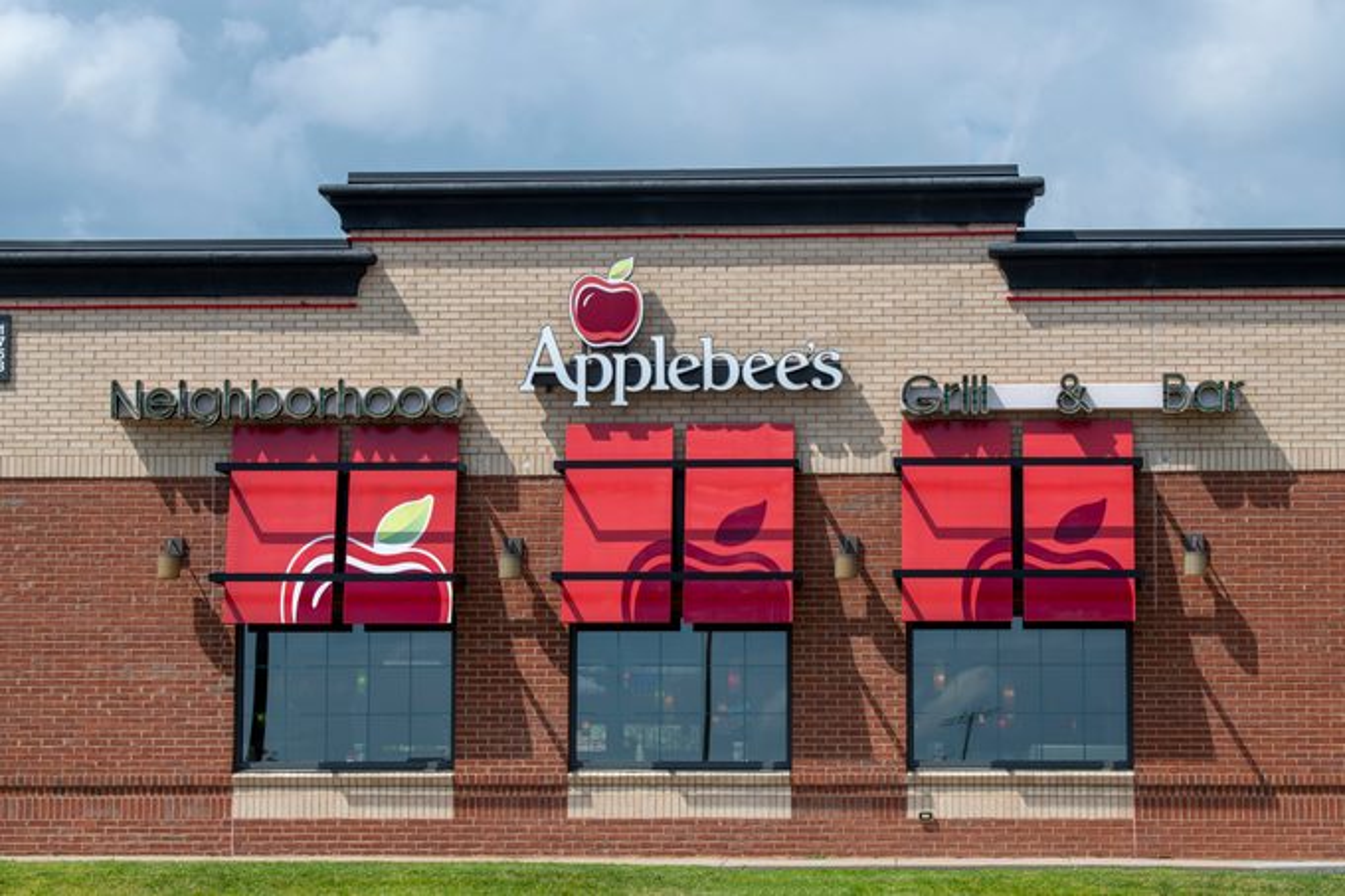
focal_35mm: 98
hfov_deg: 20.8
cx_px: 672
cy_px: 448
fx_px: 3660
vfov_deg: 14.0
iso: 160
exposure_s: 1/400
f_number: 10
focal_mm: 98
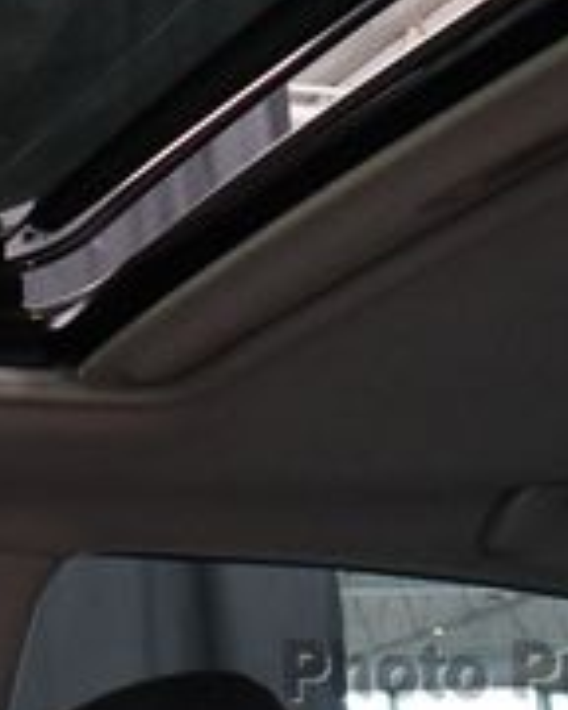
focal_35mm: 120
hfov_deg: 12.8
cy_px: -95
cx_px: 237
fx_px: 2522
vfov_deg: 15.5
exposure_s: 1/125
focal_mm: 18
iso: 800
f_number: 3.5
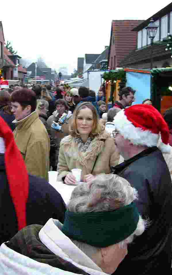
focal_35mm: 50
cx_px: 36
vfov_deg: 40.3
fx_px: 375
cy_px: 138
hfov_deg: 25.4
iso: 200
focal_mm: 4.6
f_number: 2.8
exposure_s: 1/25
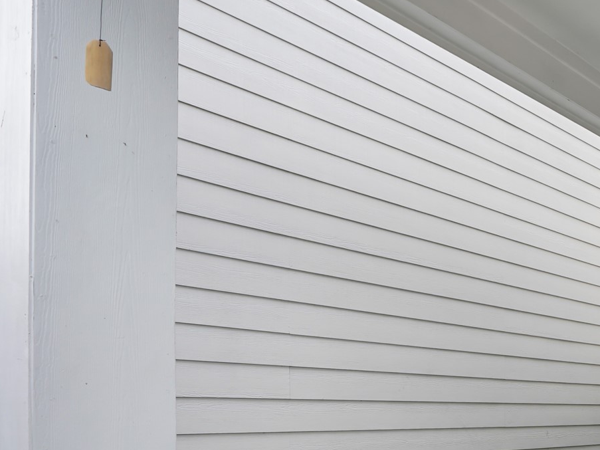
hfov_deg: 40.3
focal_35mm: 37
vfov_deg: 36.1
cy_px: 413
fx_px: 641
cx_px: 664
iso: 200
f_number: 8
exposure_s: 1/250
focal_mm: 16
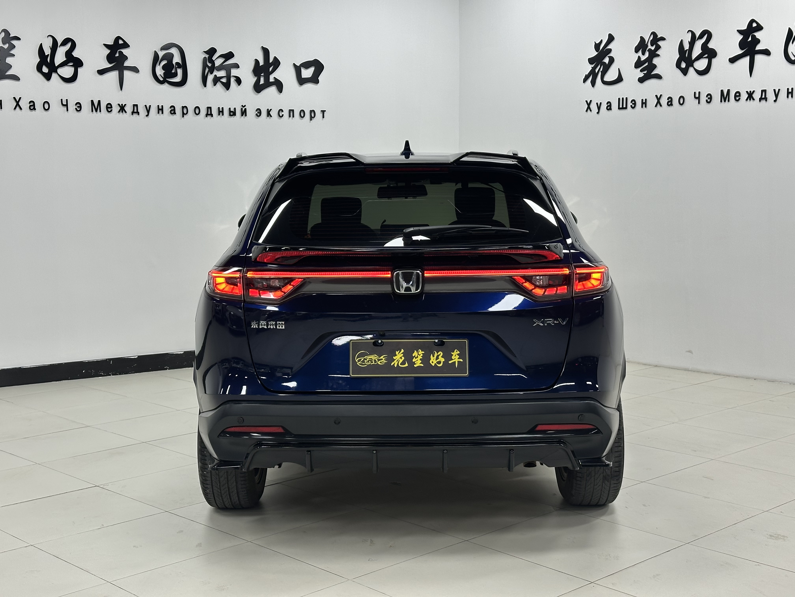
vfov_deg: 30.3
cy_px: 298
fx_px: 1102
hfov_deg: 39.7
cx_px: 398
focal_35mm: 48
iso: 64
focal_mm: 6.86
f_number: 1.78
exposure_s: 1/100
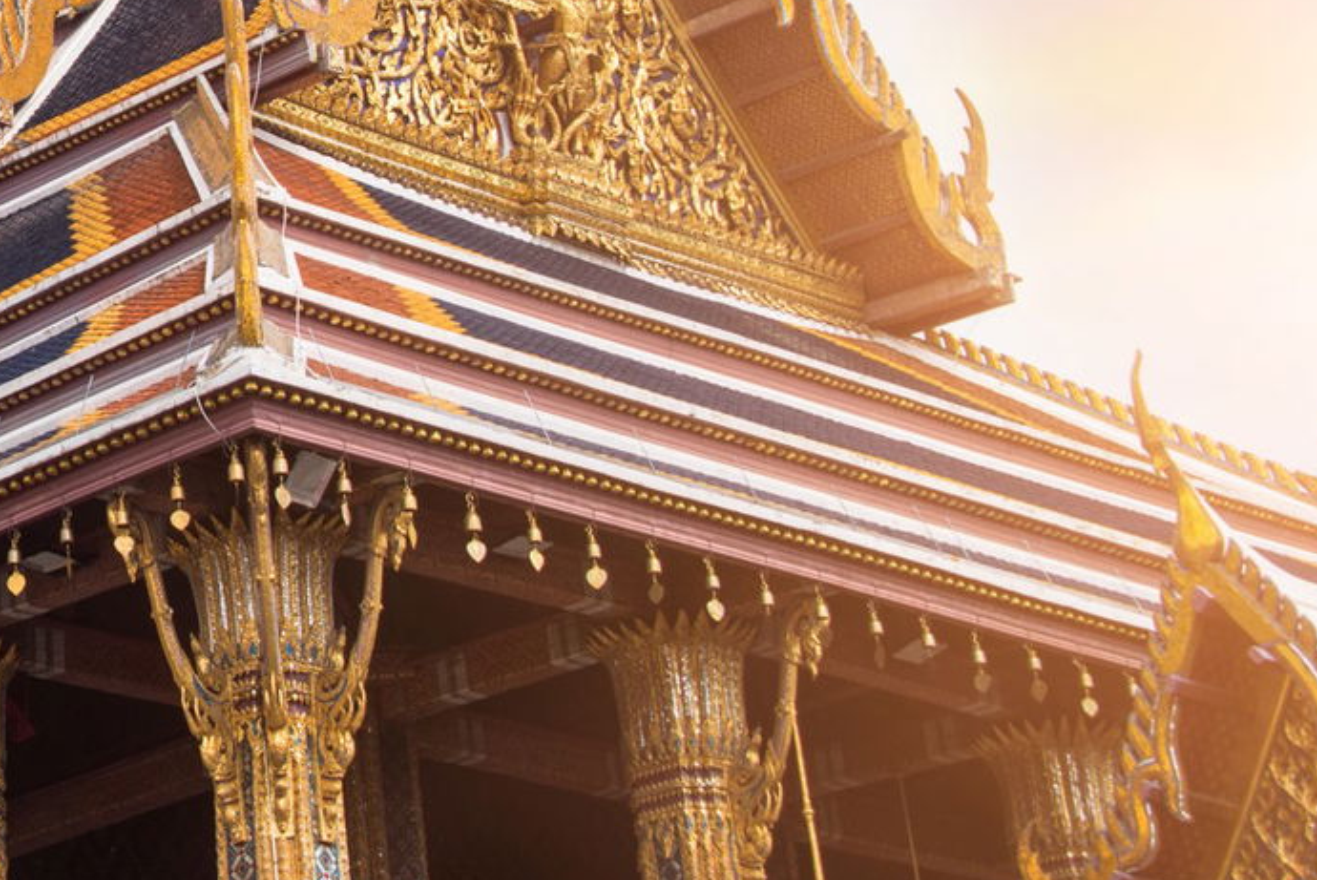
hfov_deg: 19.1
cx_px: -179
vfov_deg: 13.3
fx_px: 3734
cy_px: 120
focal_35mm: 102
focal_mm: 44
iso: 640
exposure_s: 1/640
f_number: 8
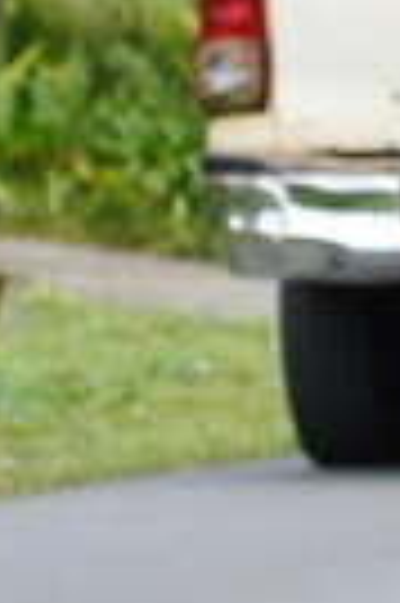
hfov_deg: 2.2
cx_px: 1063
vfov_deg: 3.3
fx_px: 10476
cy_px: -155
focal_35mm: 627
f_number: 2.8
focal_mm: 70
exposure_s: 1/500
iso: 100
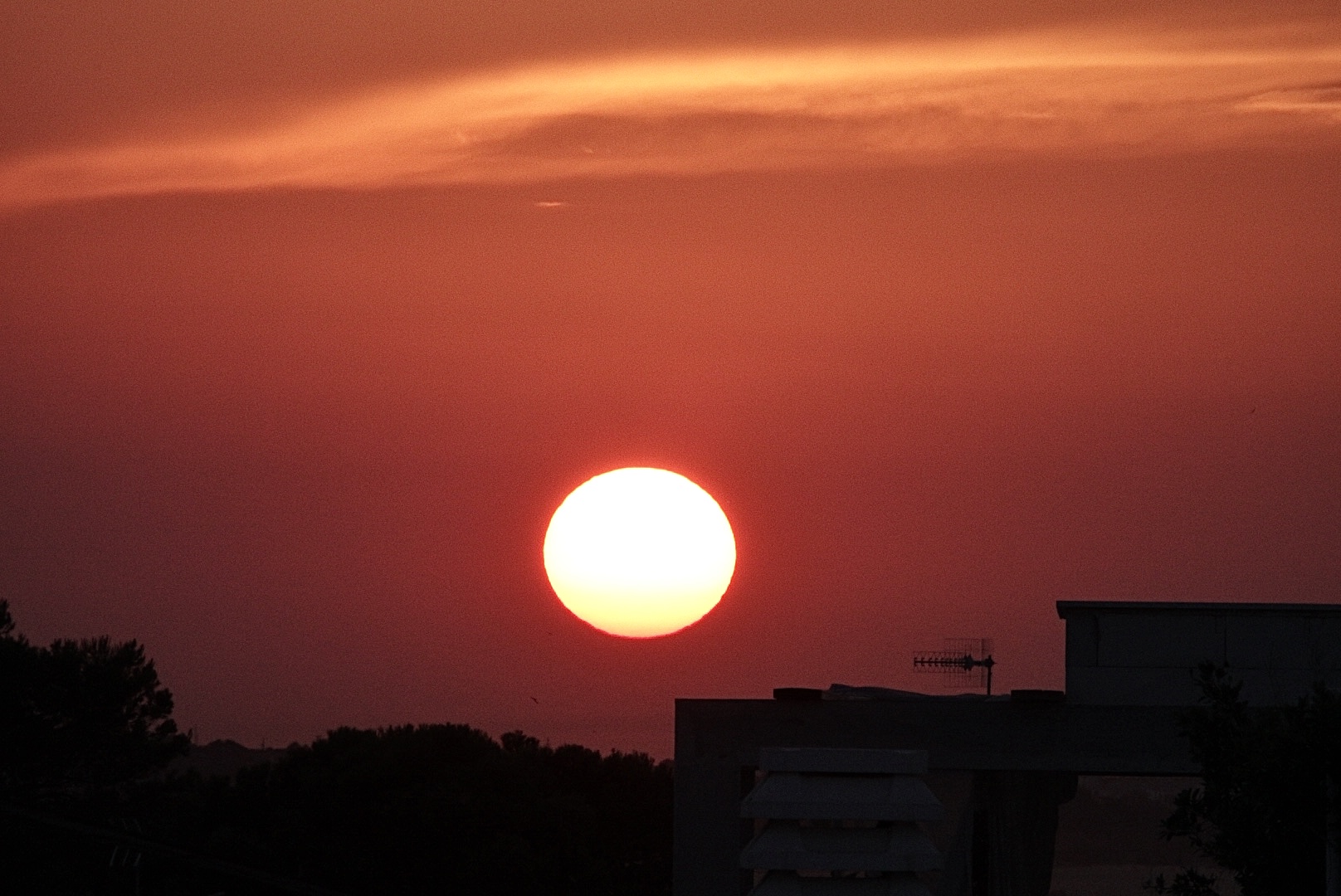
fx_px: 21135
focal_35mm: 567
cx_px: 670
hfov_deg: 3.6
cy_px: 448
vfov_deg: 2.4
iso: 1000
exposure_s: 1/320
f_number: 16
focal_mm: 207.88
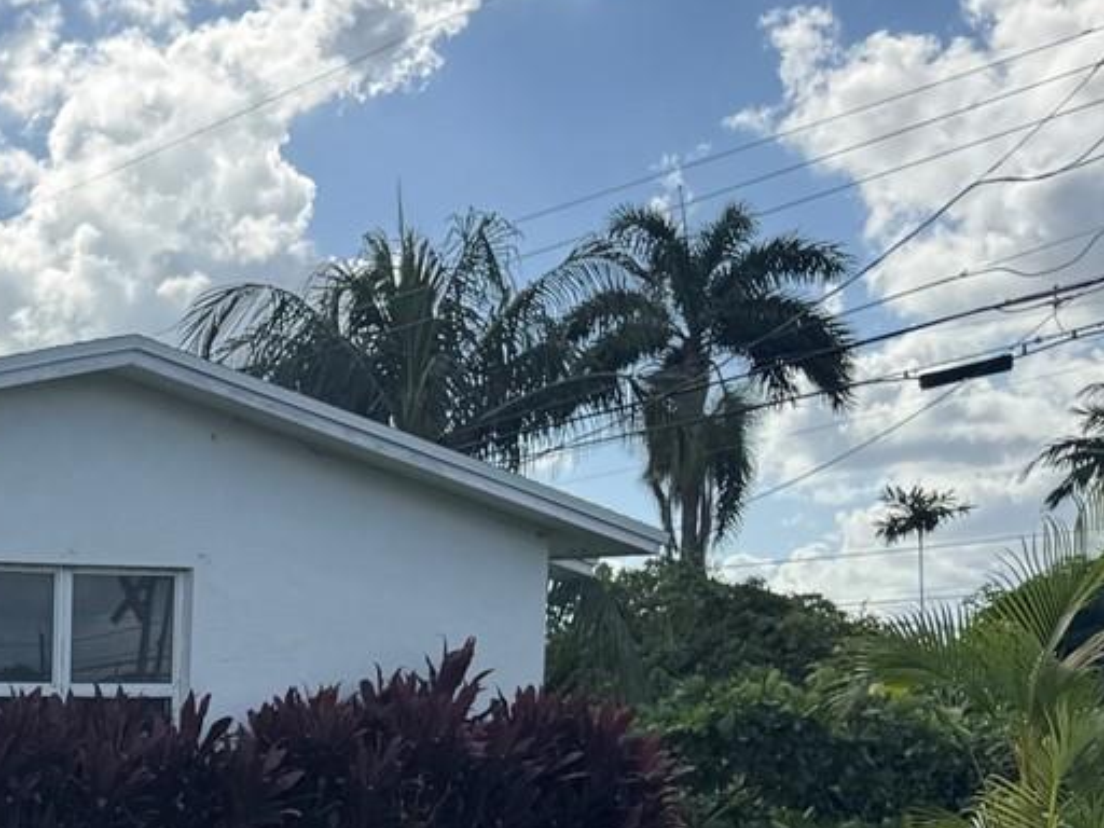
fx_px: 2392
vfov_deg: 18.6
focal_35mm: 75
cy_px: 996
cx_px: -444
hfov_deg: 22.4
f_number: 1.78
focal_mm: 6.76
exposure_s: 1/5348
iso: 80
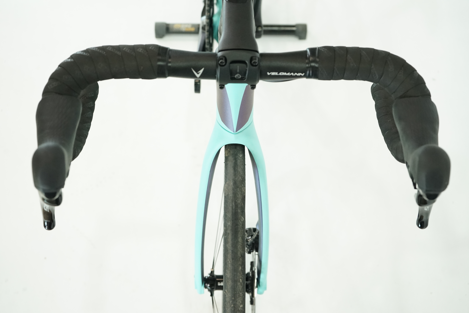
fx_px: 625
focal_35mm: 48
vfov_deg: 28.1
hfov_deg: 41.1
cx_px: 234
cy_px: 156
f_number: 5.6
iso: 2500
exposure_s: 1/200
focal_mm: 48
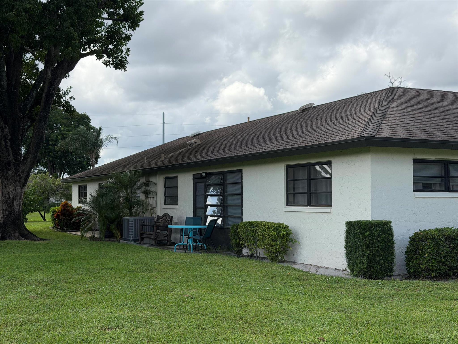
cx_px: 229
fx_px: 635
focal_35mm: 48
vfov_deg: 30.3
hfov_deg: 39.7
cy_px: 172
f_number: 1.78
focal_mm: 6.76
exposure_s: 1/4878
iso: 64
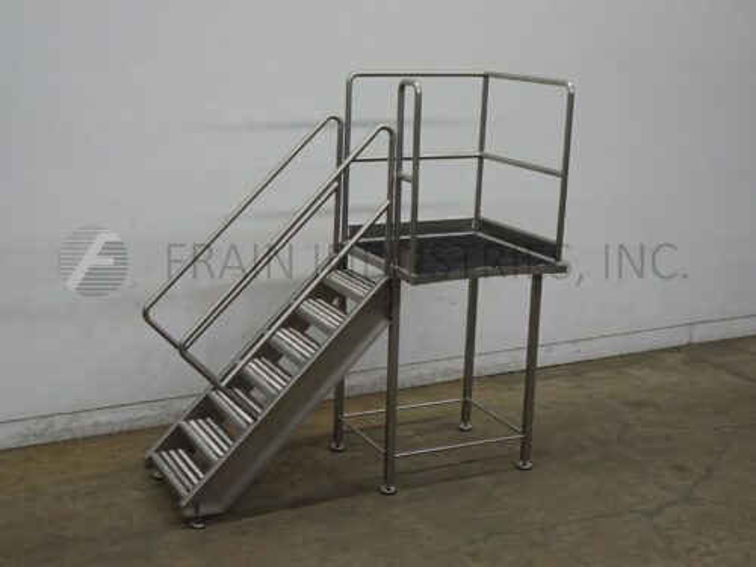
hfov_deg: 38.2
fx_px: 1092
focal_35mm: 50
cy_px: 284
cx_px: 378
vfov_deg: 29.1
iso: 160
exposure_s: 1/50
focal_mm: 8.07
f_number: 4.5
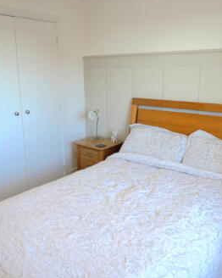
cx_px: 111
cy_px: 133
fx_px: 247
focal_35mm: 30
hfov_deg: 48.5
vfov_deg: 58.8
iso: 1000
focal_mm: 16
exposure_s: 1/200
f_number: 5.6
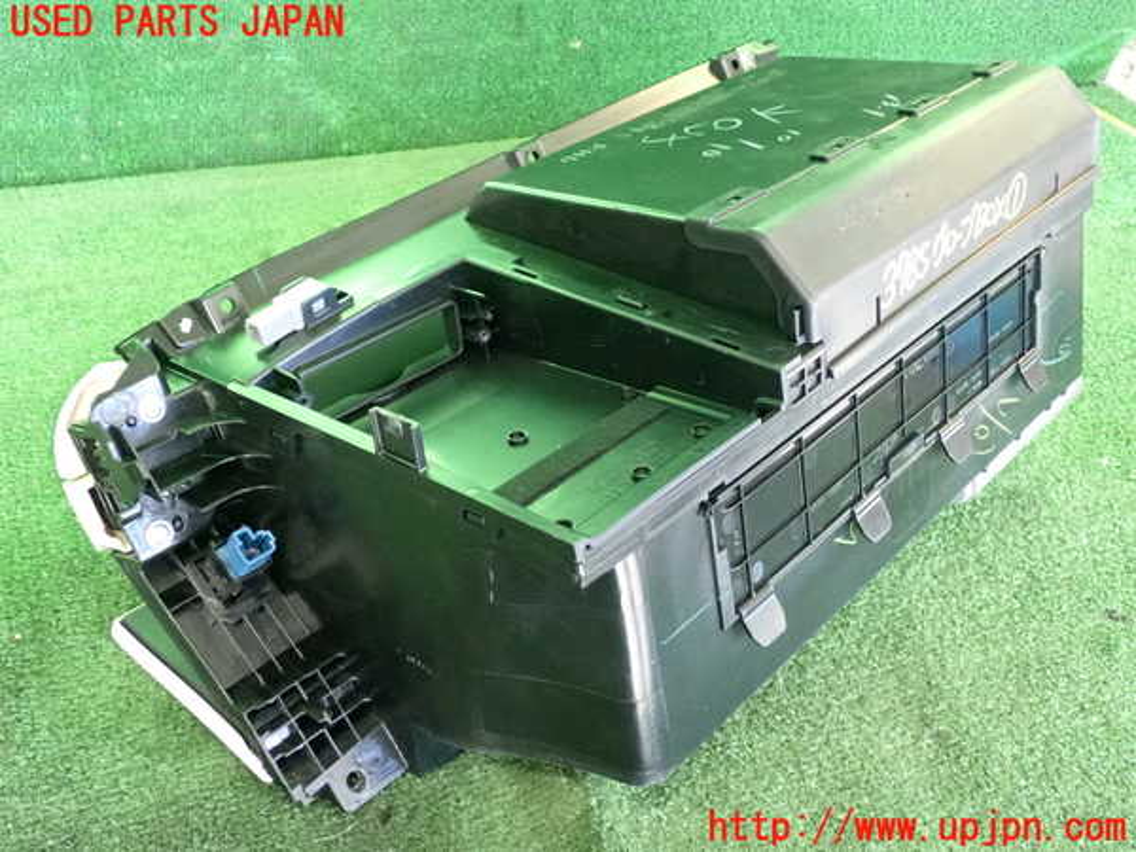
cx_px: 568
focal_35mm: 36
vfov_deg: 39.7
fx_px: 1181
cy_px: 426
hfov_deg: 51.4
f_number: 2.5
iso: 1600
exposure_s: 1/125
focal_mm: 6.37
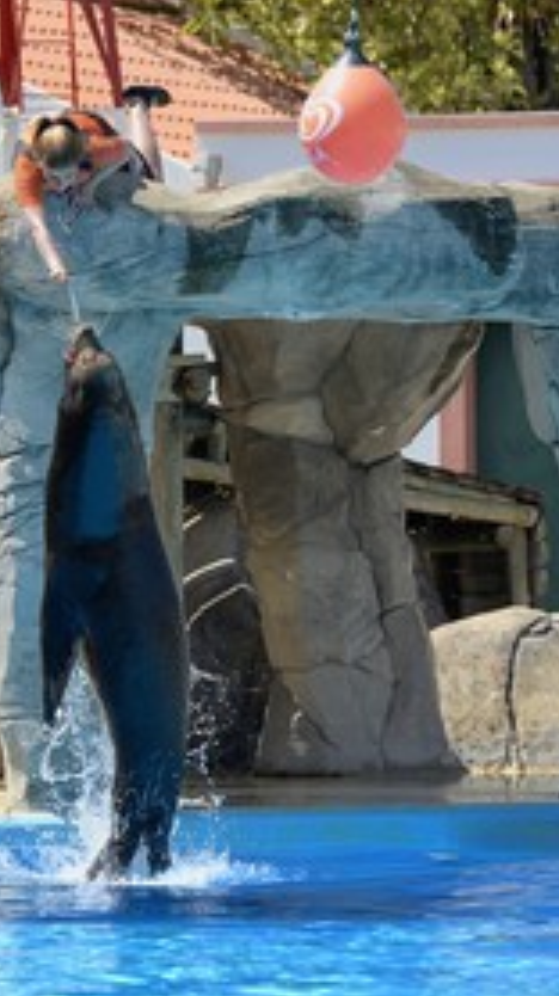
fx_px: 8369
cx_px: 122
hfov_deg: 3.8
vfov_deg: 6.8
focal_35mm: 317
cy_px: 498
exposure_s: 1/640
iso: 200
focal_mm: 200
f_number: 5.6
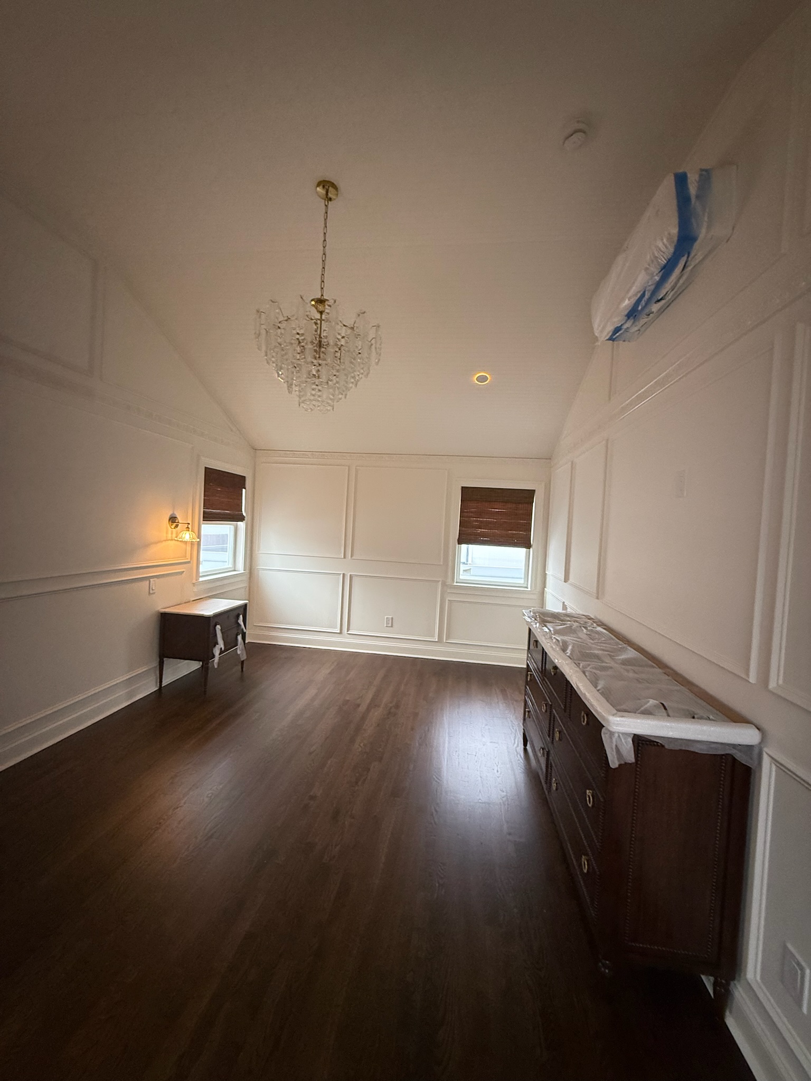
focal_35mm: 14
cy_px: 540
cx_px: 406
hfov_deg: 85.7
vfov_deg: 102.1
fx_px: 437
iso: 320
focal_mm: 2.22
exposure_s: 1/99
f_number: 2.2
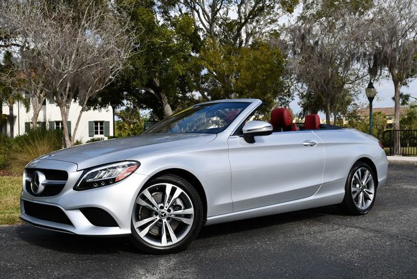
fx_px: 510
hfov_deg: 44.5
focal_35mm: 44
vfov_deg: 30.6
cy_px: 140
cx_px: 208
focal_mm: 22
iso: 100
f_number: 9
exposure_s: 1/320
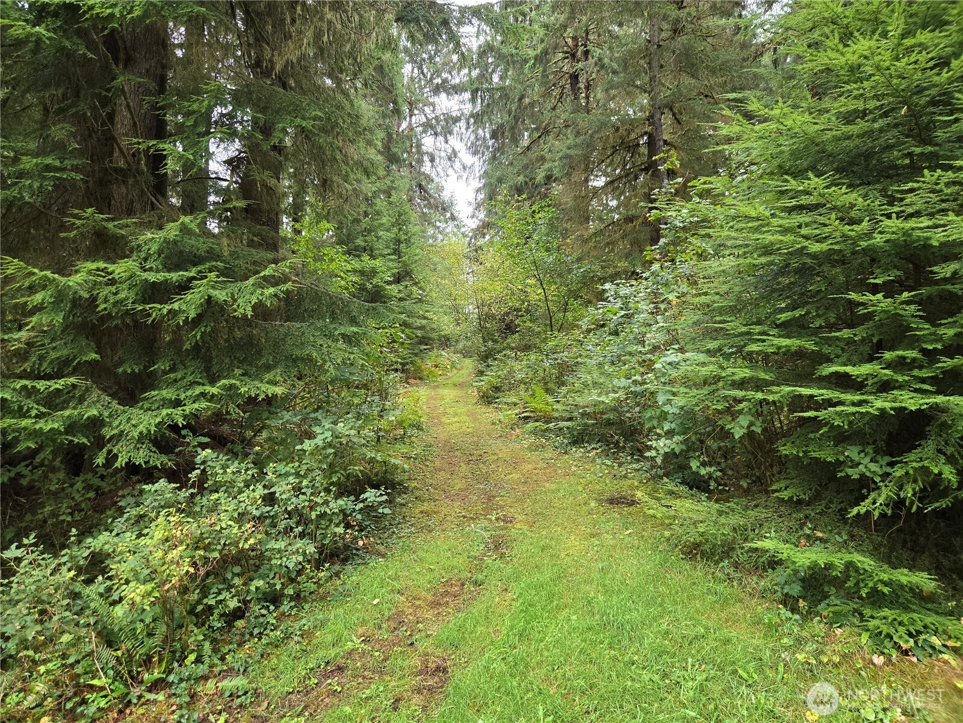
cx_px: 482
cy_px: 362
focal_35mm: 23
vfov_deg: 58.9
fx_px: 640
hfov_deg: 73.9
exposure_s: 1/180
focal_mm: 5.4
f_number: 1.8
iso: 160
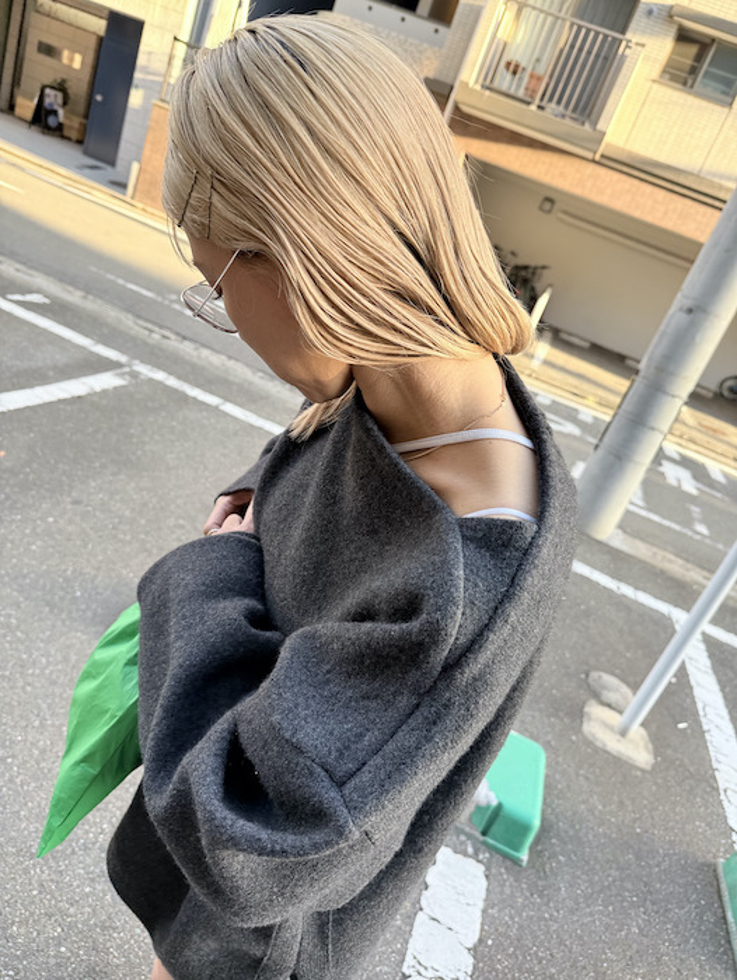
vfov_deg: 71.6
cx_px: 368
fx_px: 680
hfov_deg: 56.9
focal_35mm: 24
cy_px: 490
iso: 80
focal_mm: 6.76
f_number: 1.78
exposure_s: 1/161
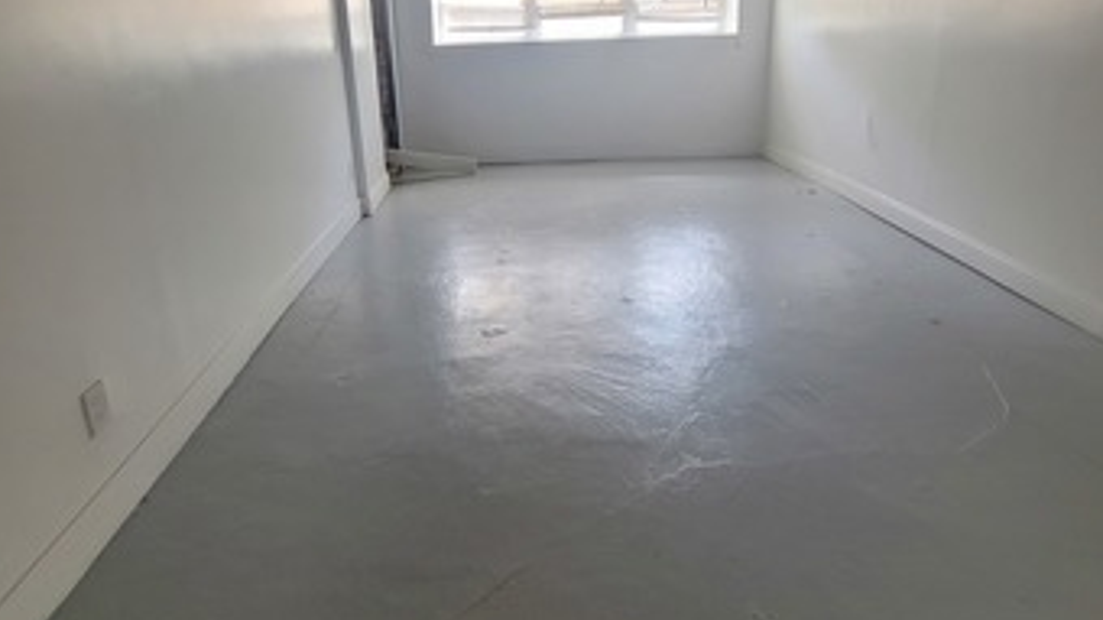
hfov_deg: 86.6
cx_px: 532
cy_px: 195
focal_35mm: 20
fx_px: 585
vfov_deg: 54.4
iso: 200
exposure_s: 1/60
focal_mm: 2.2
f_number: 2.2
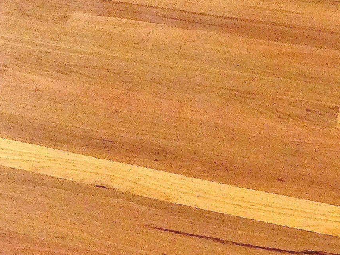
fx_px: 1227
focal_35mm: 125
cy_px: -182
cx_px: -248
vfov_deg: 11.2
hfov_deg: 14.2
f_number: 2.4
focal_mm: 4.12
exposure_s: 1/20
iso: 320
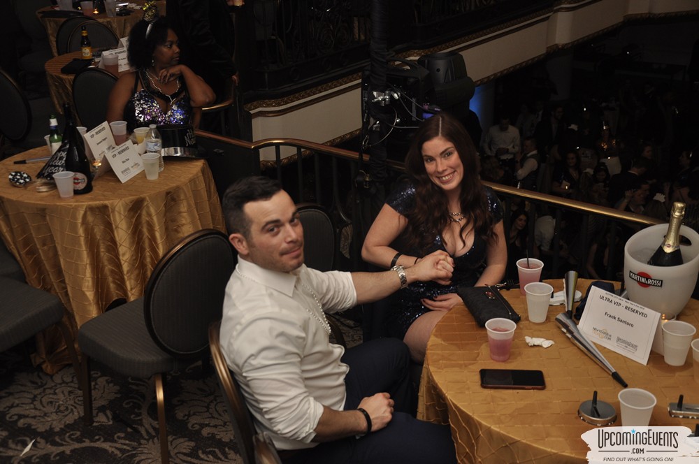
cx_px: 350
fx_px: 931
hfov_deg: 41.2
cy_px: 232
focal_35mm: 48
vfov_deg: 28.0
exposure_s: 1/60
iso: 400
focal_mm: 32
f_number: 5
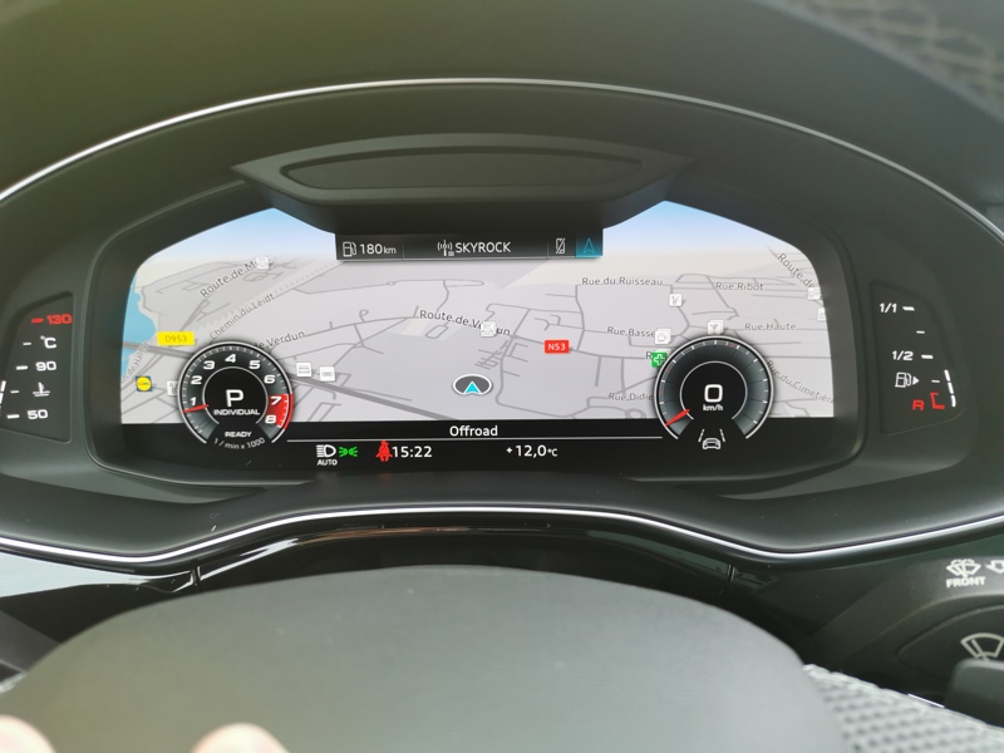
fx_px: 783
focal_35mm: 27
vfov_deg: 51.4
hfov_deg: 65.3
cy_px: 376
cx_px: 502
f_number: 1.8
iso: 80
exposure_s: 1/100
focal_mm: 5.58
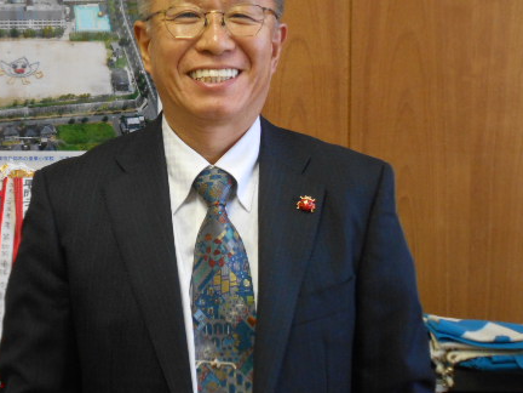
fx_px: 1118
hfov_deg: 26.2
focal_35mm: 74
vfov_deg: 19.8
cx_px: 176
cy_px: 136
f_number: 4.5
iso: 400
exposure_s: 1/20
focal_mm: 8.8
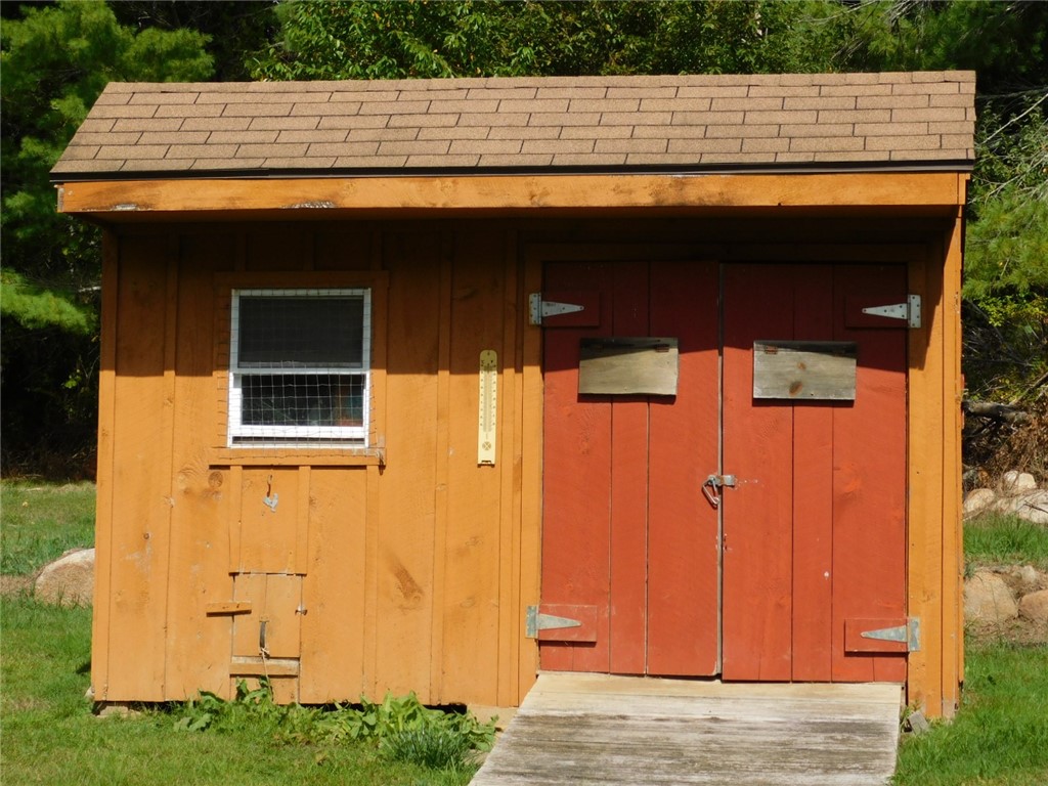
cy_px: 393
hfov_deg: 24.4
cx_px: 524
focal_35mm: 80
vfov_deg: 18.4
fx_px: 2422
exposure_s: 1/1000
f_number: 4.4
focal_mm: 14.2
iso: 125
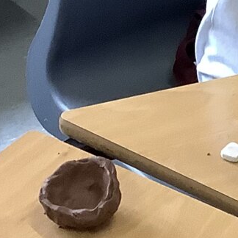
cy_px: 139
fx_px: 1346
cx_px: 298
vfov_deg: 10.1
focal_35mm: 173
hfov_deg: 9.9
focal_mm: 3.3
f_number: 2.4
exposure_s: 1/50
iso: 200
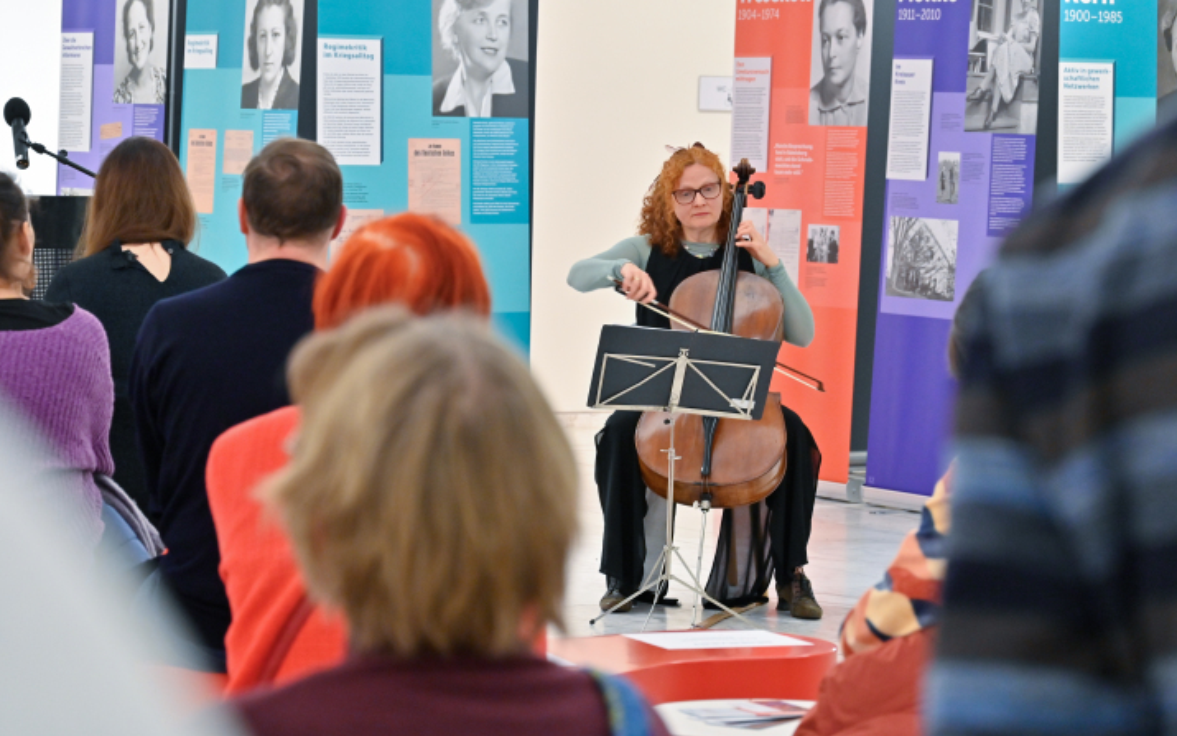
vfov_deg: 10.7
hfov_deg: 17.0
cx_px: 588
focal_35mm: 123
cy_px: 345
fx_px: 3946
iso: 2000
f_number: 8
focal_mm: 120
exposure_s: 1/40
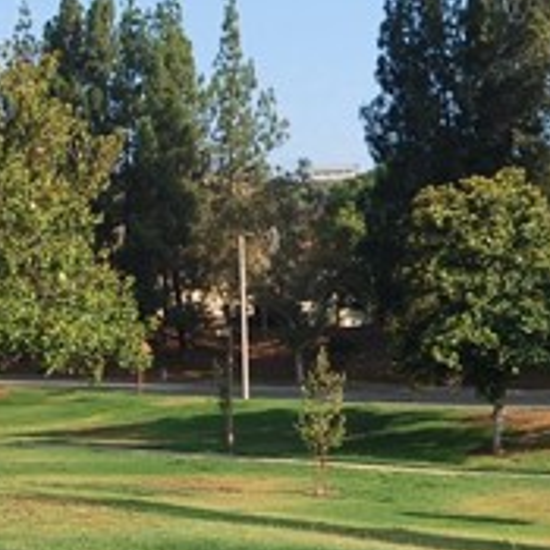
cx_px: 393
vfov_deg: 19.4
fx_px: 1592
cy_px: 116
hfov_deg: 19.5
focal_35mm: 89
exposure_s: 1/125
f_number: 5.6
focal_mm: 19
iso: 100
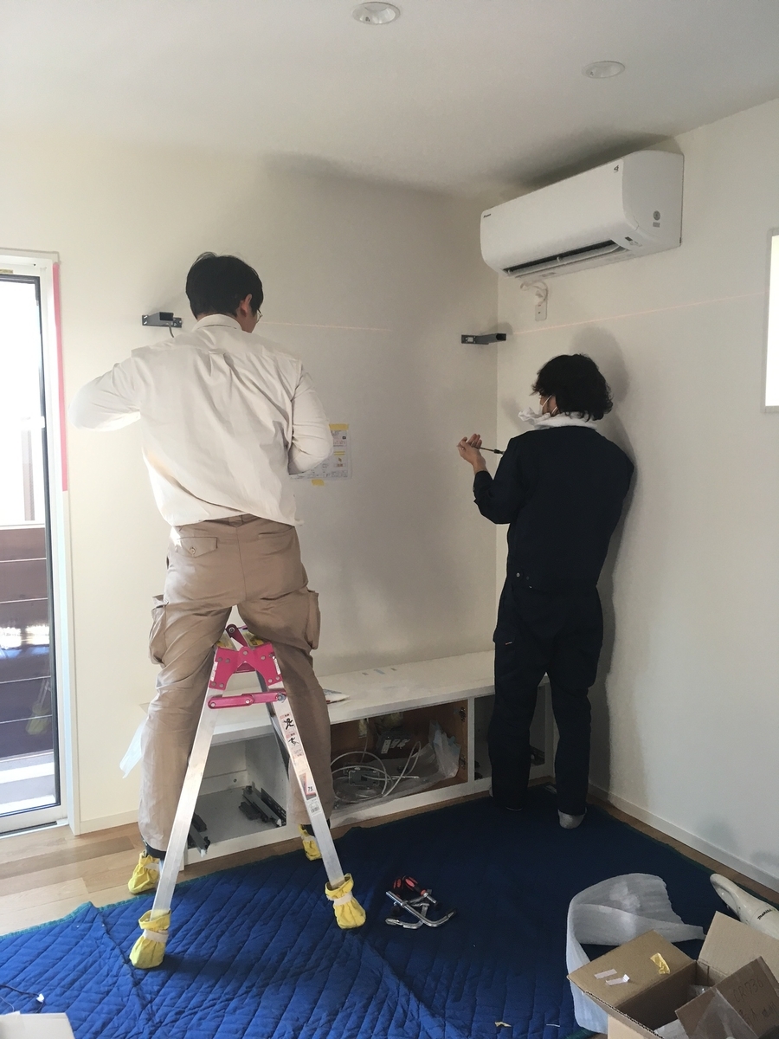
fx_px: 870
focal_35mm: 29
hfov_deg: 48.2
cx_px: 390
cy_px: 520
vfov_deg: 61.7
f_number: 2.2
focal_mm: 4.15
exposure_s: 1/30
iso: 32
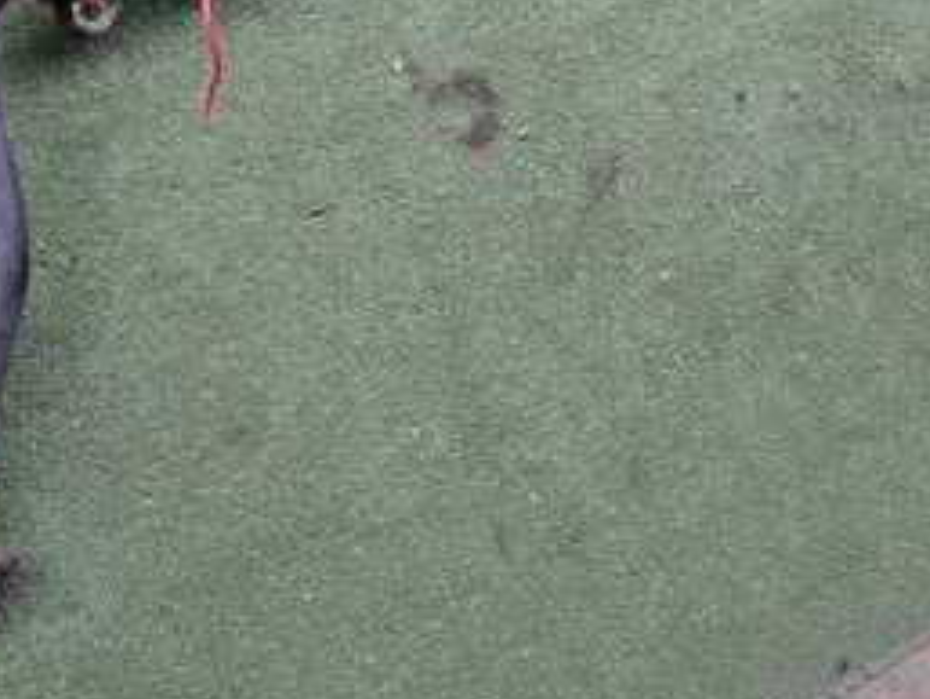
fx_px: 1882
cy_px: 87
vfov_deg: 20.6
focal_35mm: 70
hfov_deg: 27.4
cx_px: 688
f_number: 2.3
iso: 100
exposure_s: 1/125
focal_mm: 5.4
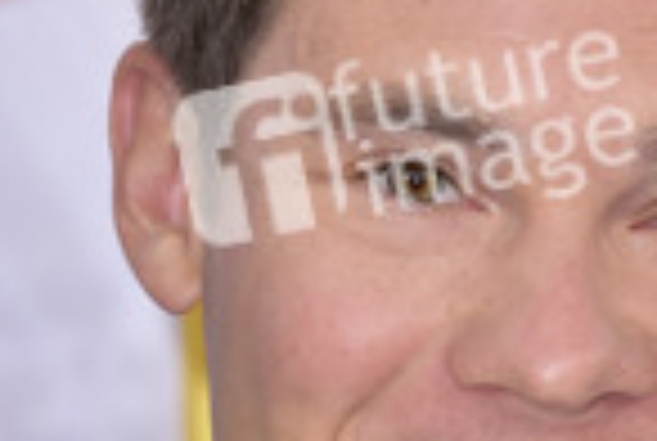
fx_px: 11503
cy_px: 364
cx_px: 538
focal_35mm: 629
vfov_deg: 2.2
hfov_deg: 3.3
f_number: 7.1
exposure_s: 1/250
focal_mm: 230
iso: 320
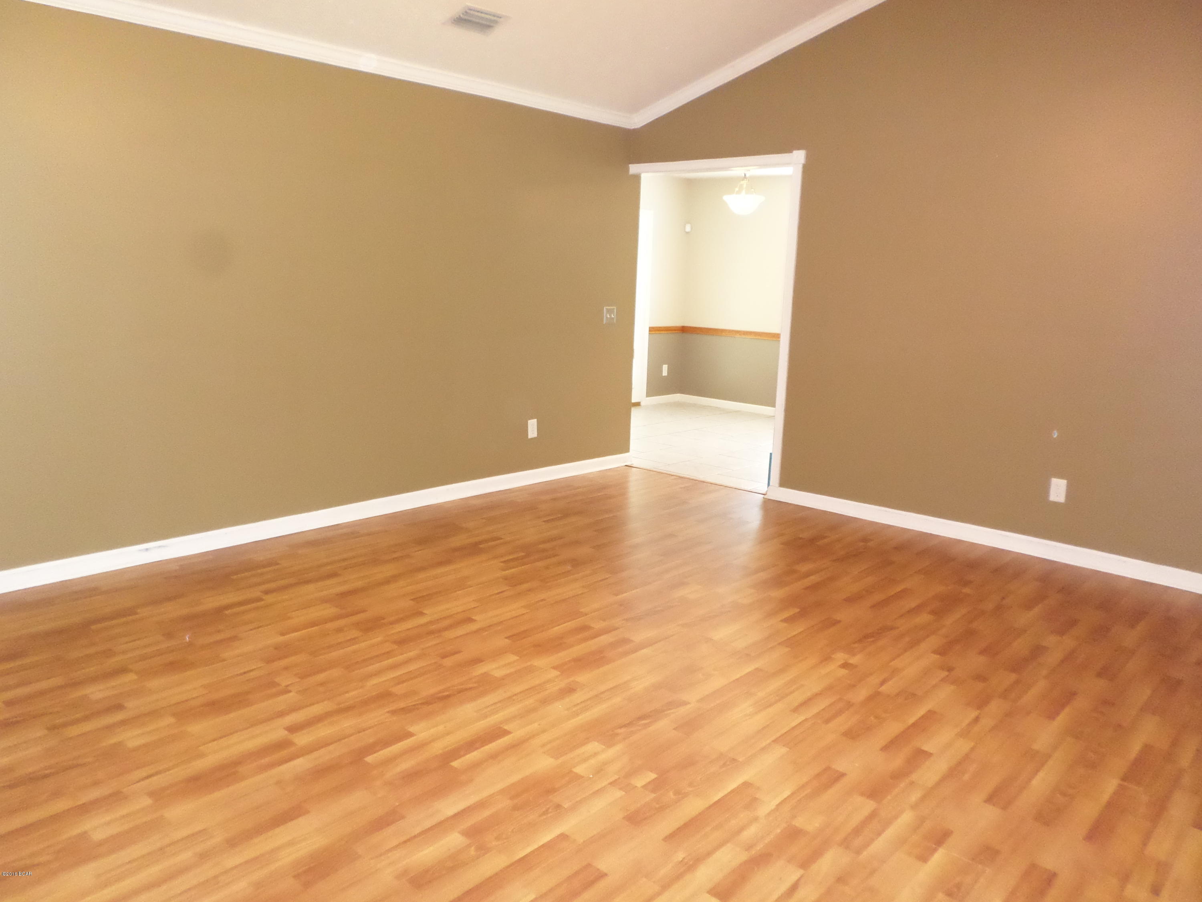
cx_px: 601
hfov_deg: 69.4
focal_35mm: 25
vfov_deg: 54.9
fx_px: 868
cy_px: 451
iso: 400
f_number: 2.5
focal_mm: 4.5
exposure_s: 1/30
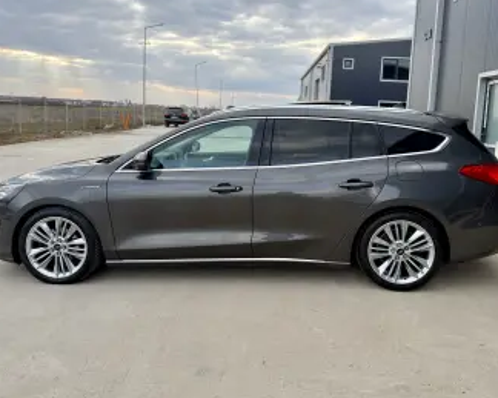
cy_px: 195
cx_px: 249
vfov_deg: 54.9
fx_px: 383
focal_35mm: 26
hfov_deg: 66.0
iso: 64
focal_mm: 6.76
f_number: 1.78
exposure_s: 1/750
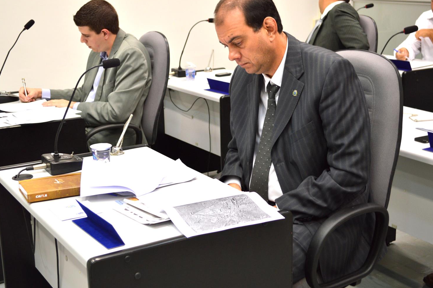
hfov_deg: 37.2
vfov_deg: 25.2
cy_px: 144
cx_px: 214
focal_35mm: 54
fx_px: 643
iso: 400
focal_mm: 35
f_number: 5
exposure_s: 1/30
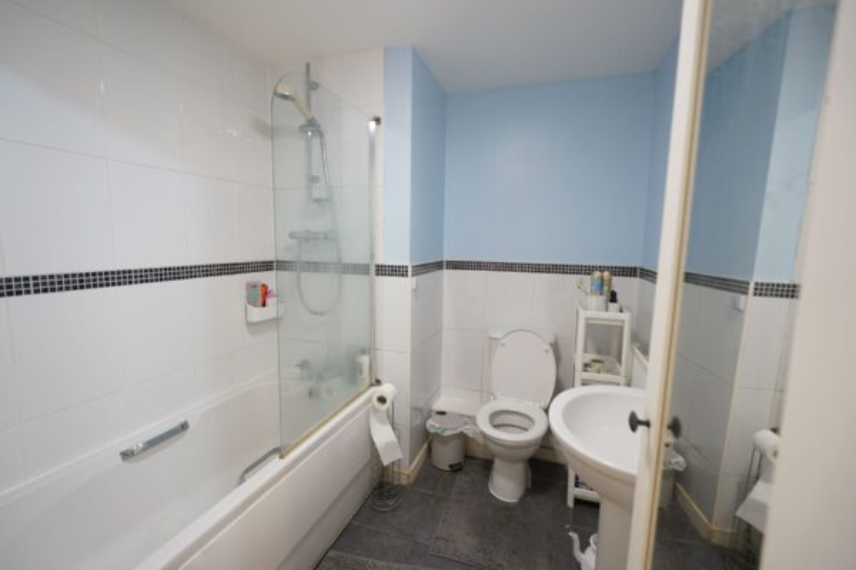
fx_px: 380
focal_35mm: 16
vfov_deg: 73.7
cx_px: 428
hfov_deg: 96.7
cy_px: 285
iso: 400
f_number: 4.5
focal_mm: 16
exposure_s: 1/8
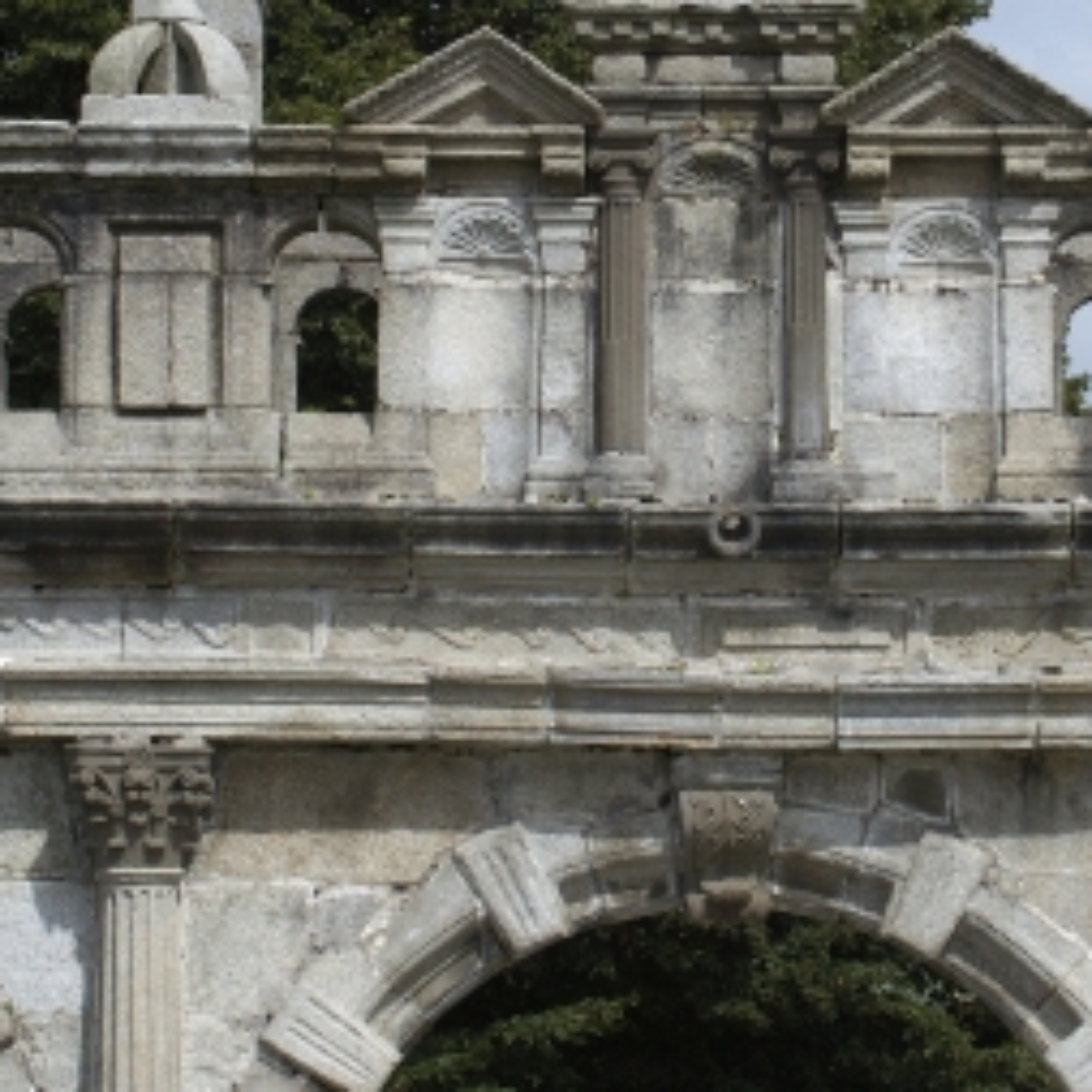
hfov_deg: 7.2
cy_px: 129
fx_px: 8703
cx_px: 692
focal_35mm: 244
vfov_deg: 7.2
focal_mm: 95
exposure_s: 1/125
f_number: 14
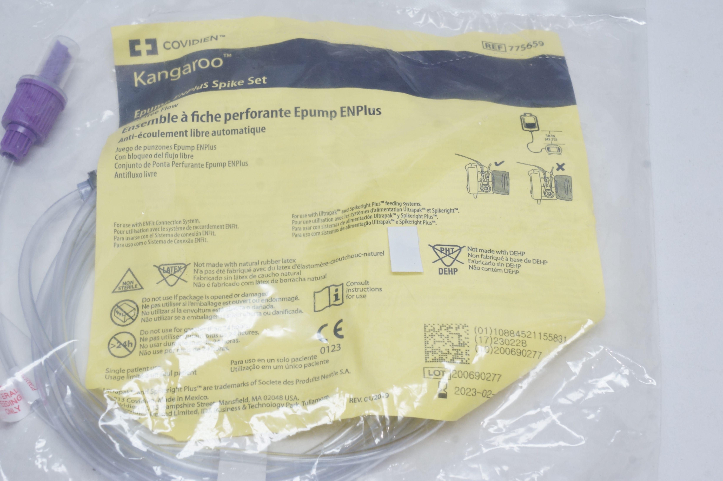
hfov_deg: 31.9
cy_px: 240
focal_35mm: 63
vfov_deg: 21.5
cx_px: 362
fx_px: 1264
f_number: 14
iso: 400
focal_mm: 42
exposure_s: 1/10
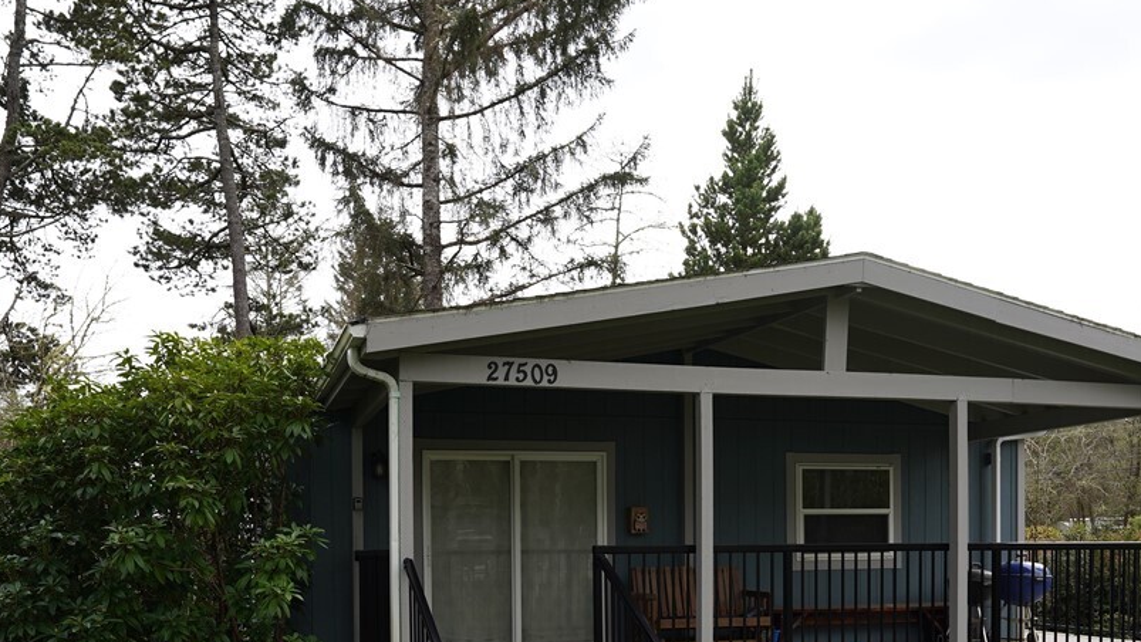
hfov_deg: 62.1
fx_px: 938
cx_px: 465
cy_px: 580
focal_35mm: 31
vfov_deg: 35.5
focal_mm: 14
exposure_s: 1/250
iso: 100
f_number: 4
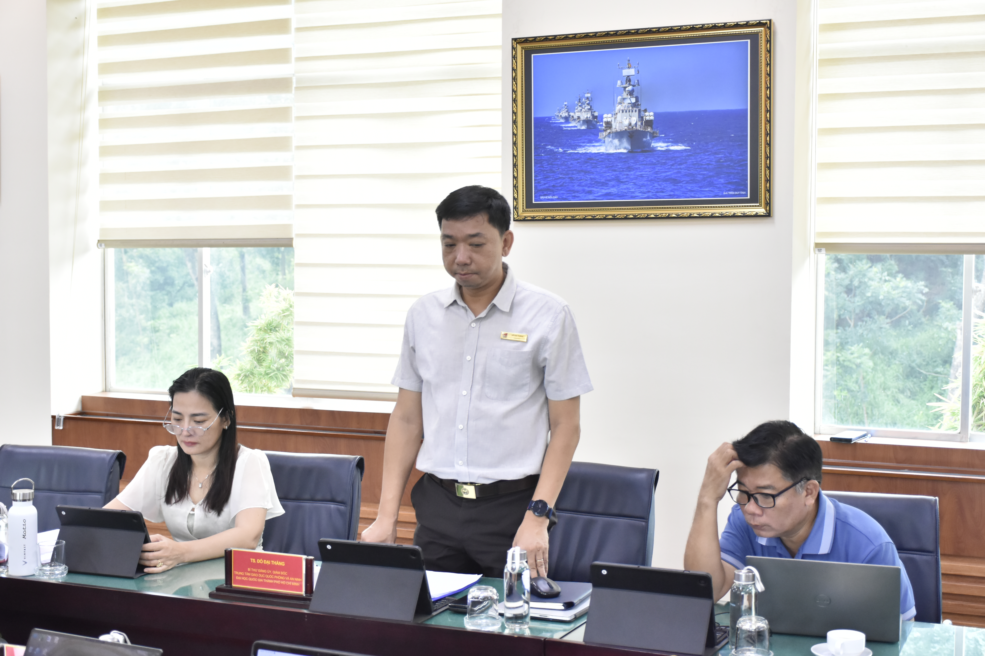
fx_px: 1395
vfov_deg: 26.5
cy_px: 328
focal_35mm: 51
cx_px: 492
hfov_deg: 38.9
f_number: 4.2
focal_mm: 34
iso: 1600
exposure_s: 1/125
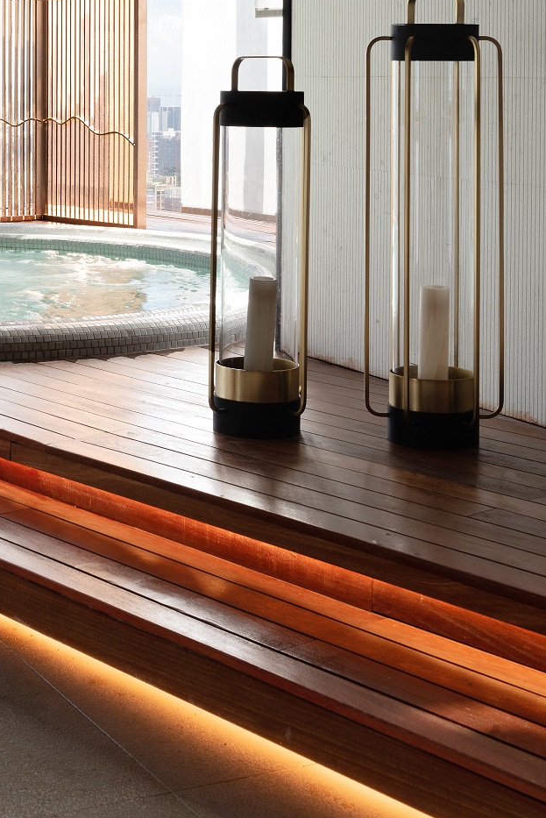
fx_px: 1568
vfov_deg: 28.3
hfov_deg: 19.4
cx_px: 43
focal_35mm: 69
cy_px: 110
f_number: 11
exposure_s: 1/10
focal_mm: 35
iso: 200
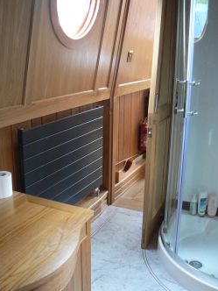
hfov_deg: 36.8
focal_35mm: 39
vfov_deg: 47.9
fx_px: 327
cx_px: 102
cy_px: 141
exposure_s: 1/25
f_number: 2.8
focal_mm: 6
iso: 200
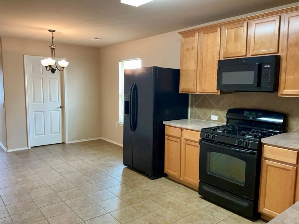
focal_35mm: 28
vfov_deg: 49.8
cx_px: 150
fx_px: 242
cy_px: 114
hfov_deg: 63.4
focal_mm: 3
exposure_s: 1/60
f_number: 1.8
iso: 160
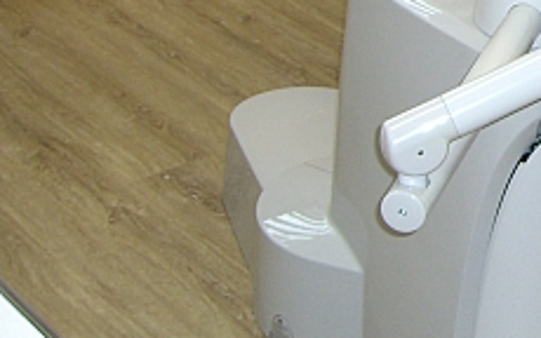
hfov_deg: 17.3
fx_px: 1652
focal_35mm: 112
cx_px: 727
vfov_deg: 11.3
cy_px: -141
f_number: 2.8
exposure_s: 1/60
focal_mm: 7.9
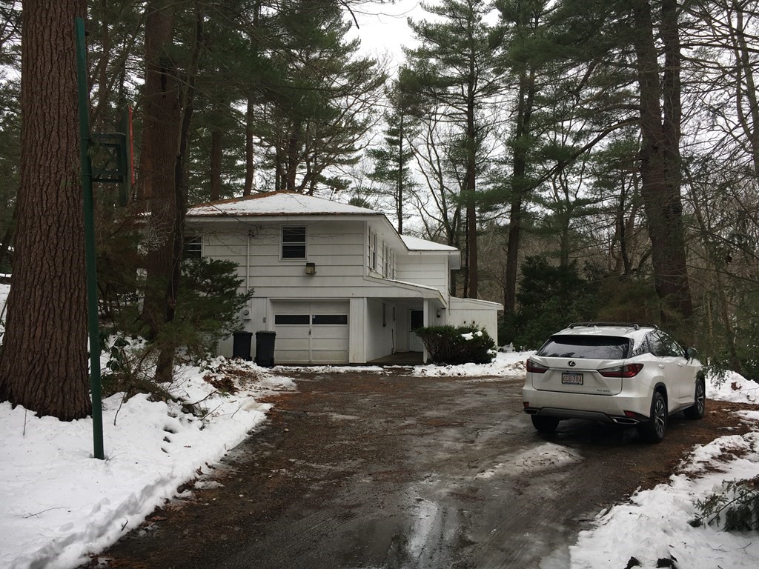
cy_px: 284
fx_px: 636
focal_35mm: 29
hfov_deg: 61.7
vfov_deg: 48.2
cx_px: 380
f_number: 2.2
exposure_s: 1/239
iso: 25
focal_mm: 4.15
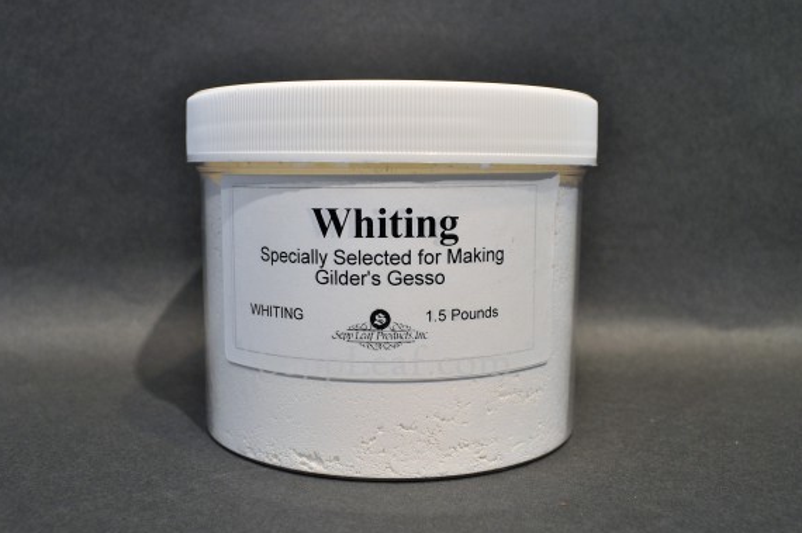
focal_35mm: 38
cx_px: 386
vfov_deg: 35.0
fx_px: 846
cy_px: 257
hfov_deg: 50.7
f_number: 8
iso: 400
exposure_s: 1/60
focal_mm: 24
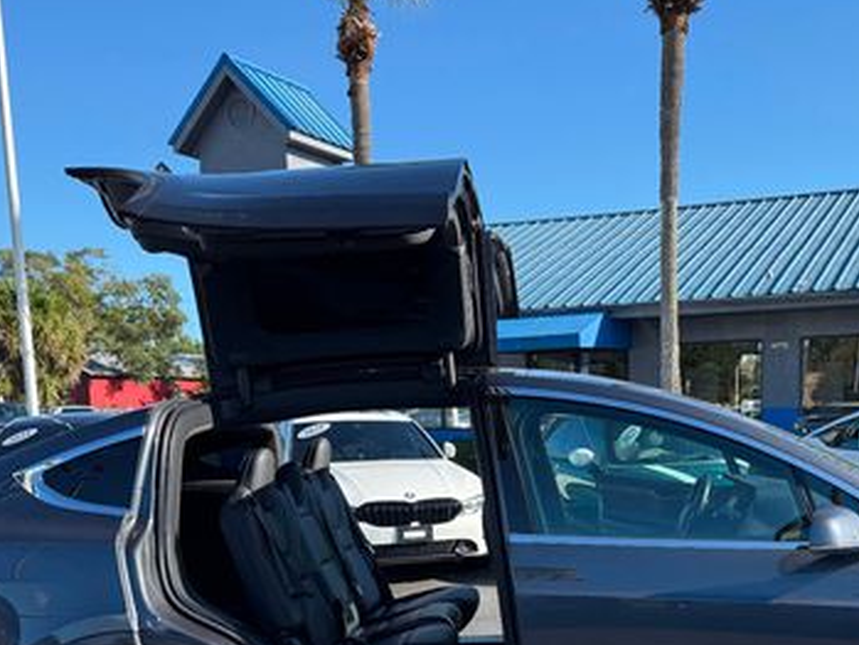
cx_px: 576
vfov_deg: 31.6
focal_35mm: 44
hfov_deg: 42.3
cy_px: 559
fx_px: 1092
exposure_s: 1/1901
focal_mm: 6.76
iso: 80
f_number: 1.78
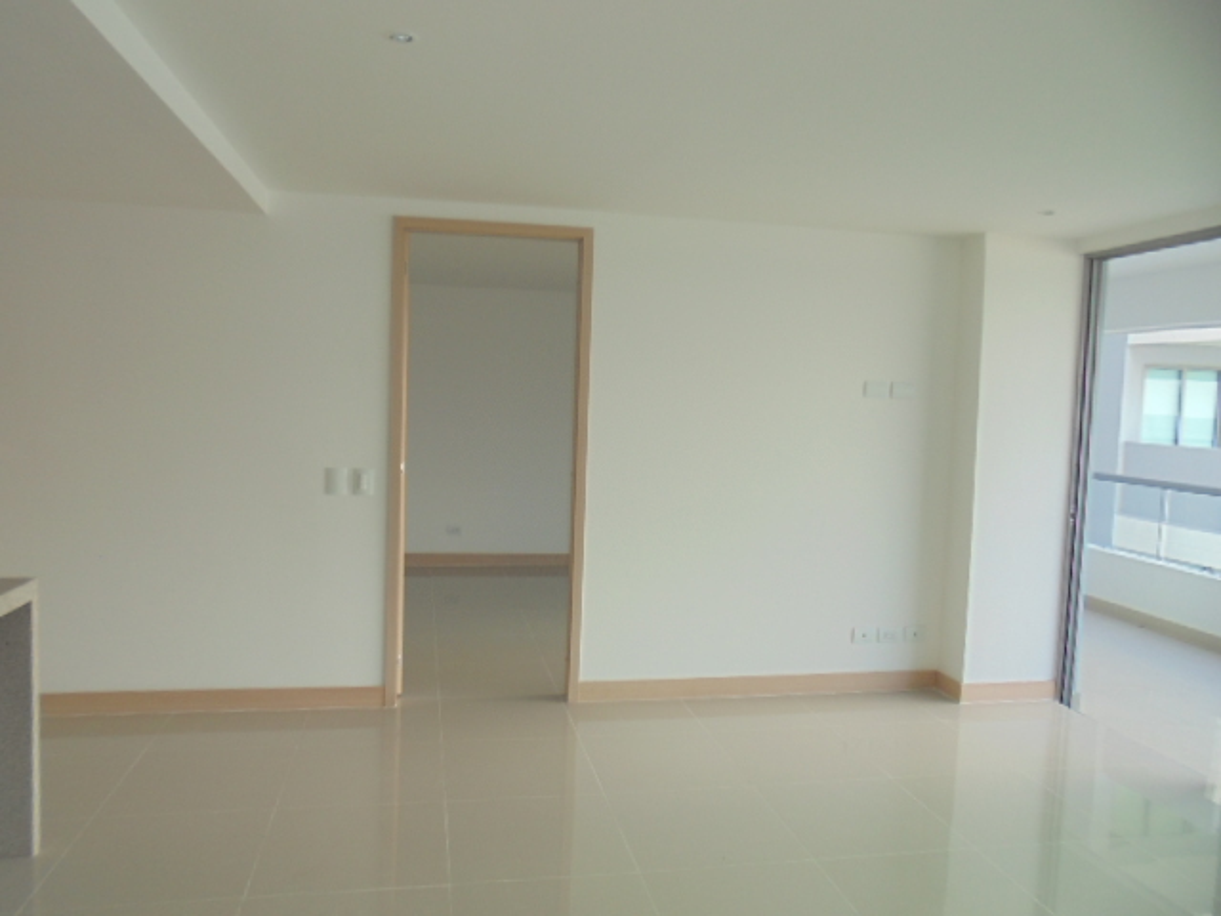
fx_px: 917
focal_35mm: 26
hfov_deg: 67.3
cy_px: 458
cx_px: 610
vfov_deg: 53.1
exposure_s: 1/60
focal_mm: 4.6
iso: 80
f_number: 3.5
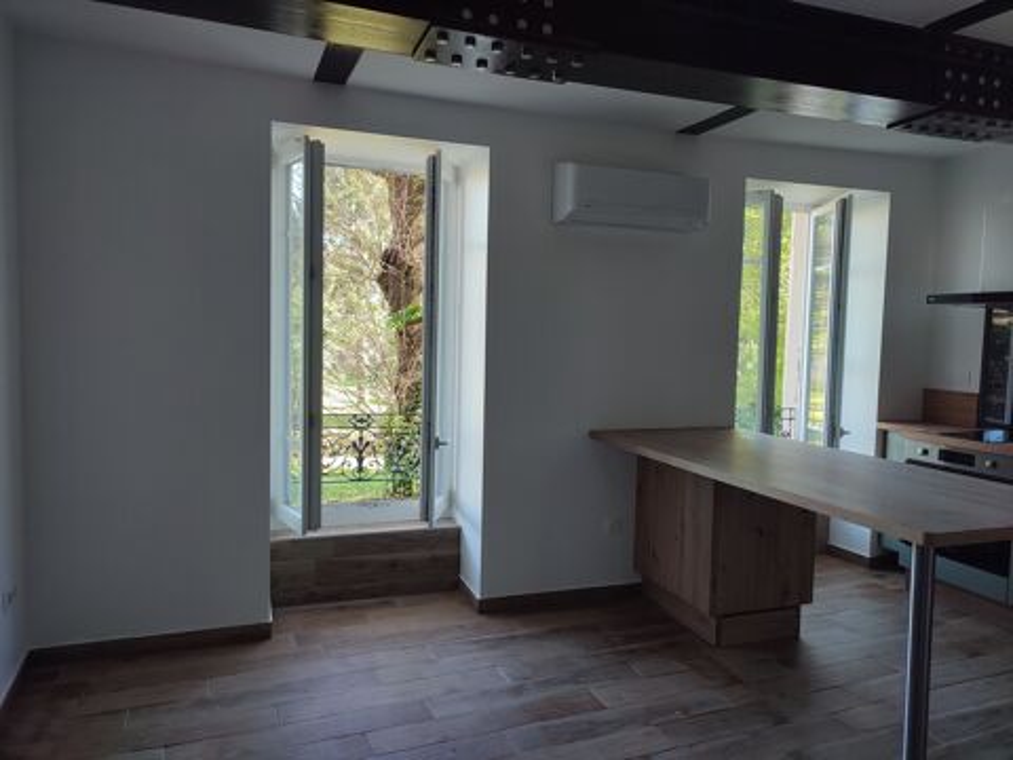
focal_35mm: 25
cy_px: 380
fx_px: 732
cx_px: 506
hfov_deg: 69.4
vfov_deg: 54.9
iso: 74
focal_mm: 6.04
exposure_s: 1/50
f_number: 1.9
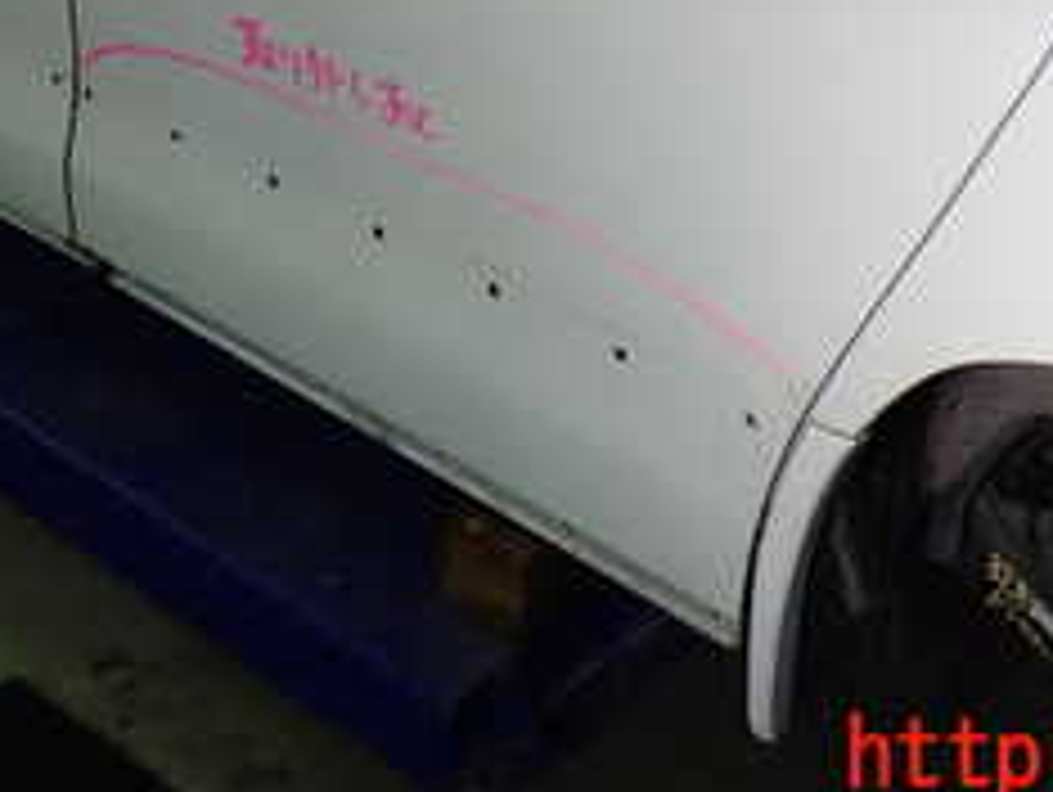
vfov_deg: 21.1
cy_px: -198
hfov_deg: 30.2
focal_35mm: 64
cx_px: 513
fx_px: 1949
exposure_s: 1/60
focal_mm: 4.5
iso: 160
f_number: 2
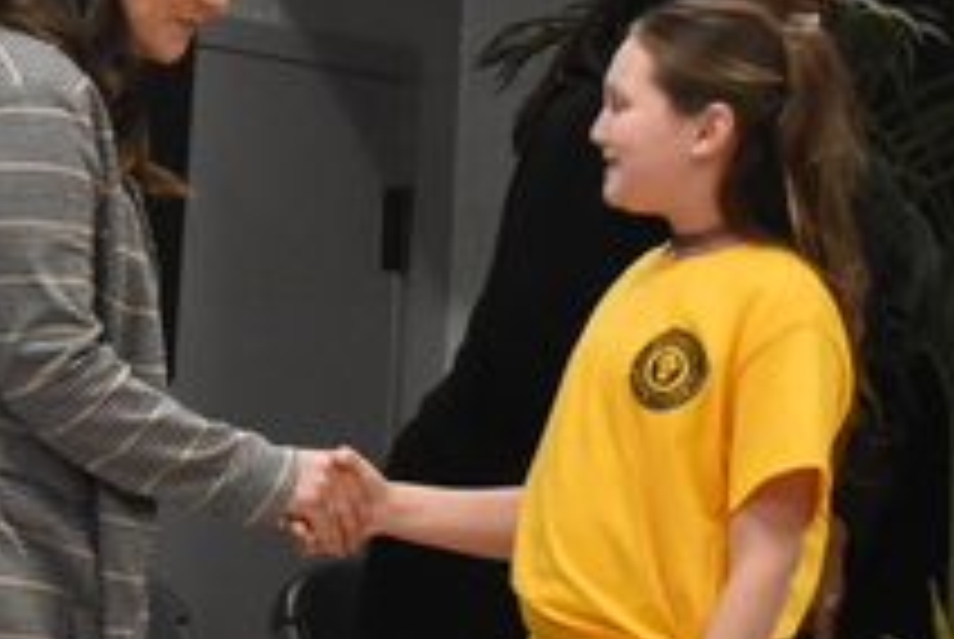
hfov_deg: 6.6
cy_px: 464
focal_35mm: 311
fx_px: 8250
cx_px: 99
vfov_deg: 4.4
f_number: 7.1
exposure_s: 1/100
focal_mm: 55
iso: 3600
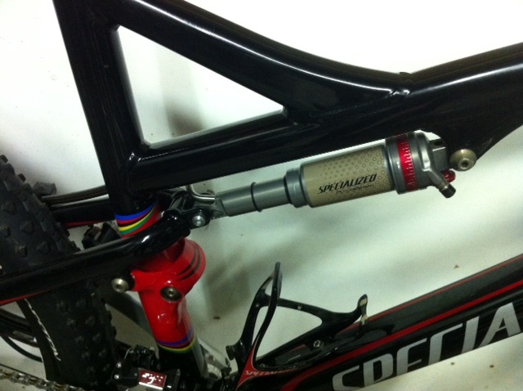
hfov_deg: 52.7
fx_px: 528
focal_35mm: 35
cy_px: 196
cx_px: 262
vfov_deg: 40.6
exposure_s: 1/15
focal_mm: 3.85
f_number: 2.8
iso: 400
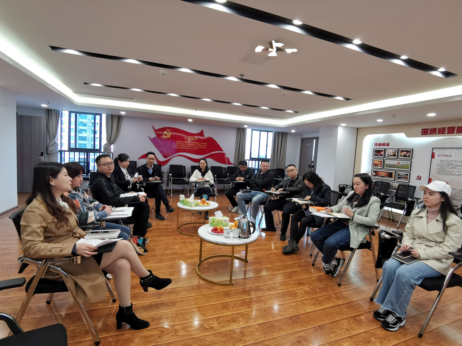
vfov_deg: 74.7
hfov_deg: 91.0
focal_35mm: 17
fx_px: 227
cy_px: 173
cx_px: 231
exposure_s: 1/100
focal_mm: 2.26
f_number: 2.2
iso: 250
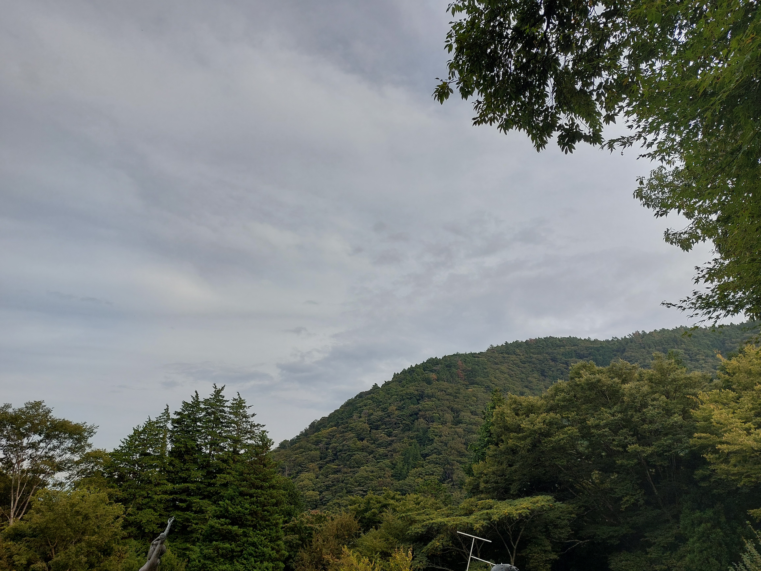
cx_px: 380
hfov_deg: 71.6
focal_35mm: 24
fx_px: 528
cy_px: 286
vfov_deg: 56.8
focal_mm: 5.23
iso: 25
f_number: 1.8
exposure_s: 1/474
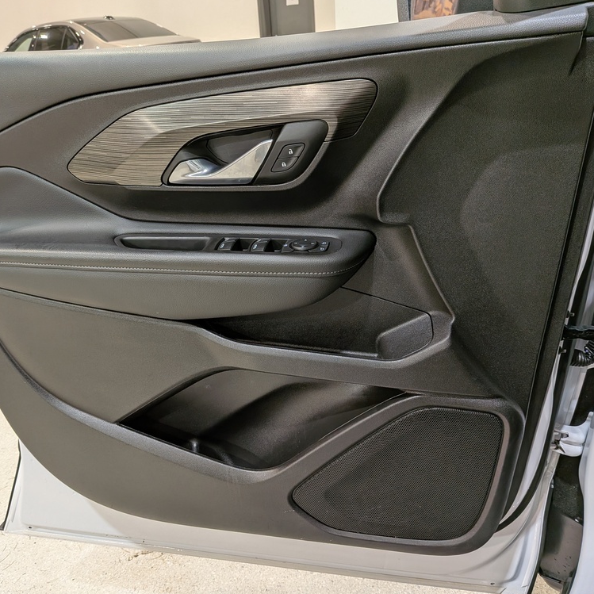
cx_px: 249
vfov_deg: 55.6
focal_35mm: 29
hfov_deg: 55.4
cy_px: 299
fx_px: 563
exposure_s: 1/100
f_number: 1.7
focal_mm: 4.53
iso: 113
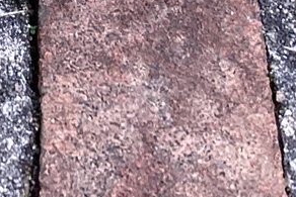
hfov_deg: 11.7
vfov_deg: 7.6
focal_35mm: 167
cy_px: -289
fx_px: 1374
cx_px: -178
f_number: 2.4
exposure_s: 1/100
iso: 25
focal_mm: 3.3
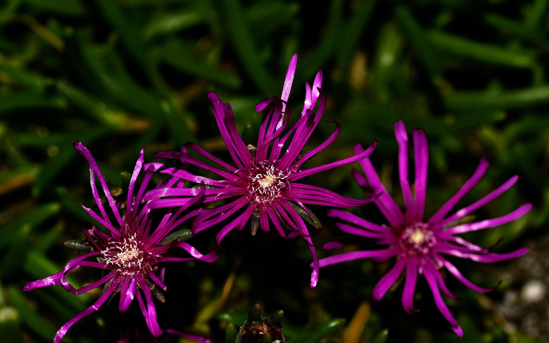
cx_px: 274
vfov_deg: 12.7
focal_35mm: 103
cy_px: 185
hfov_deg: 20.2
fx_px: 1541
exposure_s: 1/250
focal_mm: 100
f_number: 16
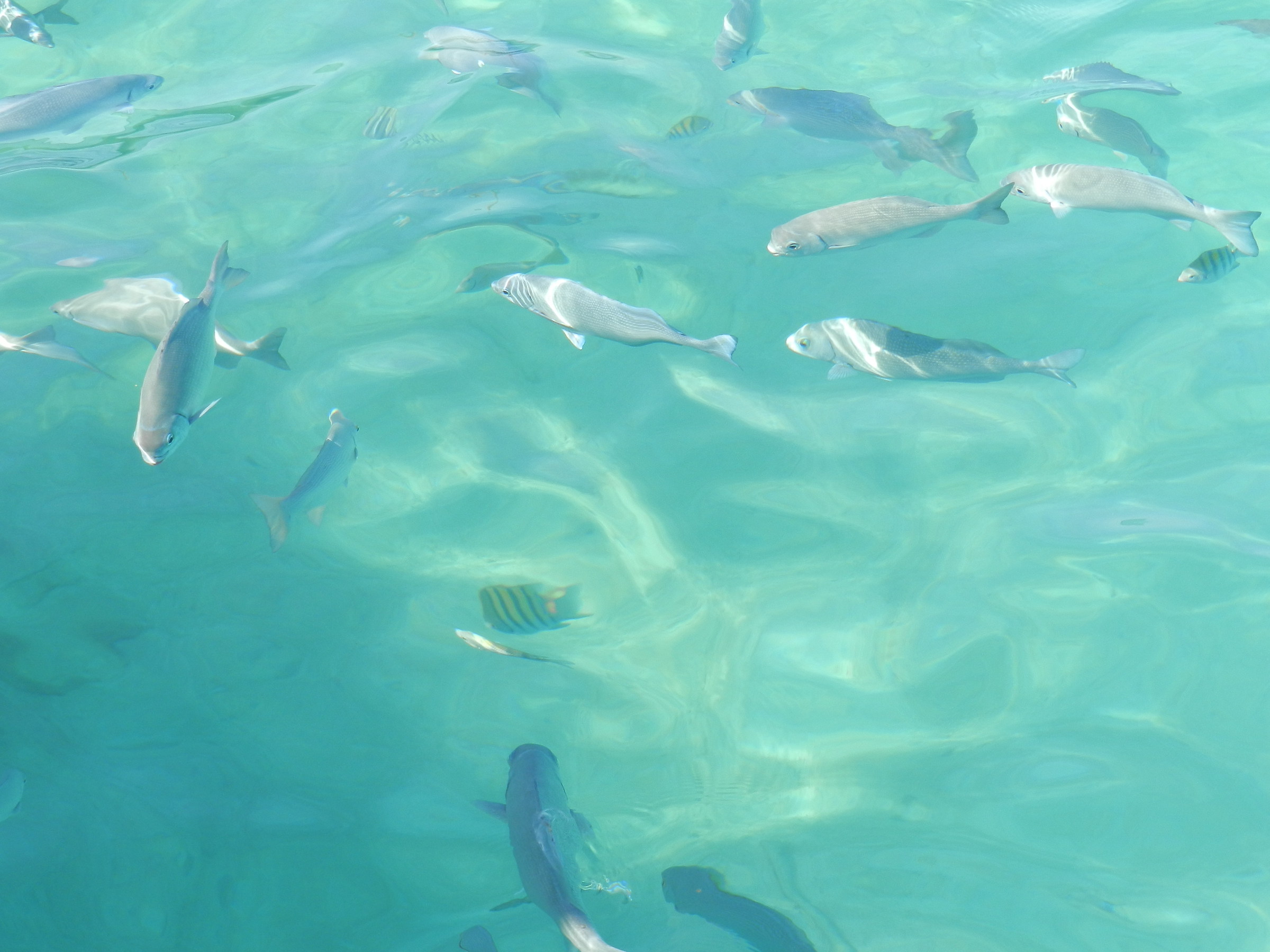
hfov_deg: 19.6
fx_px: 3669
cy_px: 476
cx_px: 635
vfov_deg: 14.8
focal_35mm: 100
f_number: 4.6
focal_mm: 17.7
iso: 160
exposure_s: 1/320
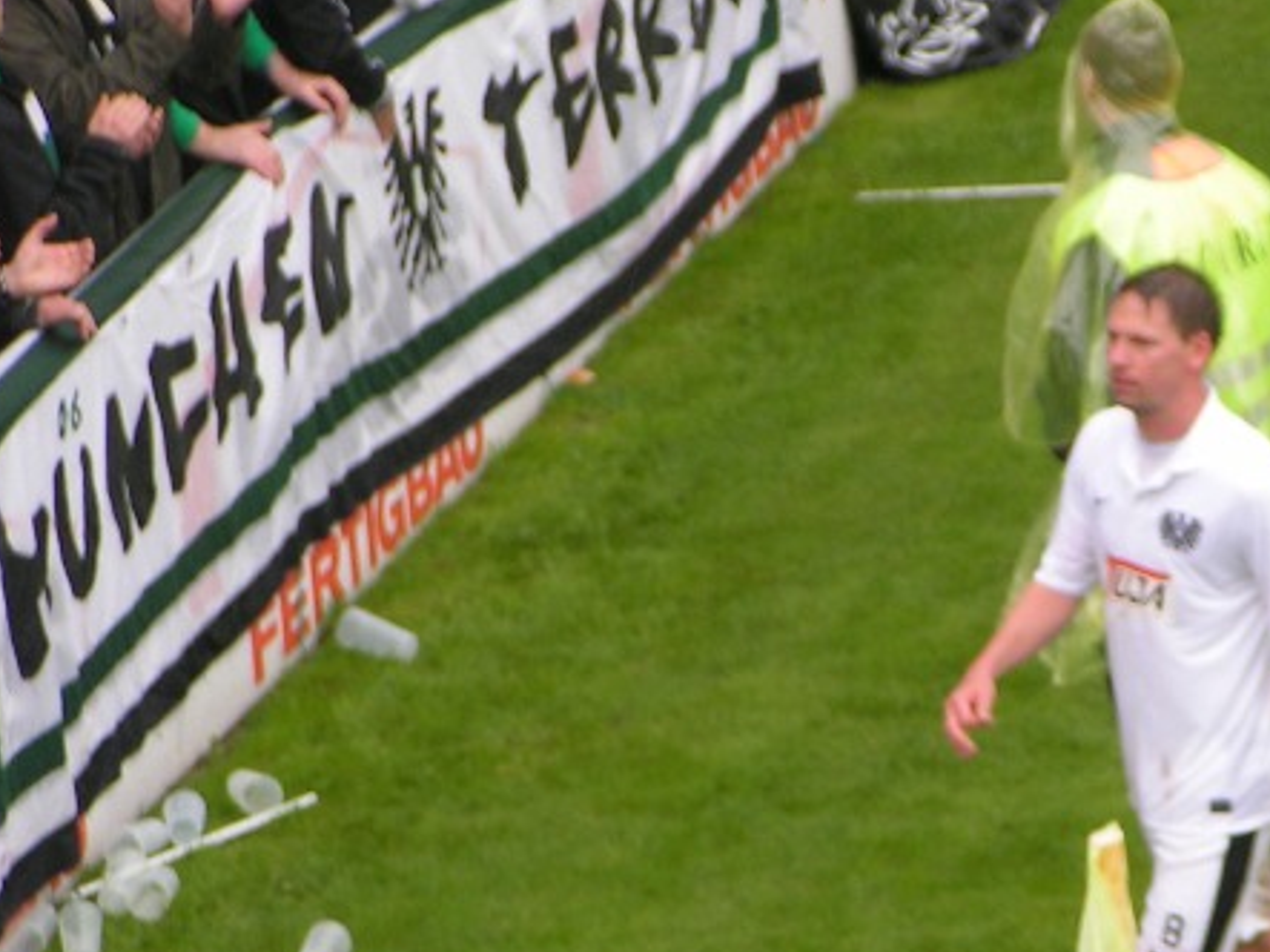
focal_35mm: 356
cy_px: 662
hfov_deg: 5.6
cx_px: 1061
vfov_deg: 4.2
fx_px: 13057
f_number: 3.5
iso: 50
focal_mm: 30.1
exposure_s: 1/200
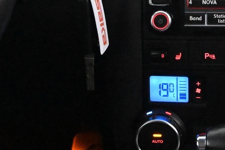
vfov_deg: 9.2
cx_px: 252
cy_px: 16
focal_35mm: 148
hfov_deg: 13.5
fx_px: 927
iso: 22800
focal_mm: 37
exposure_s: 1/60
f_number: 5.3
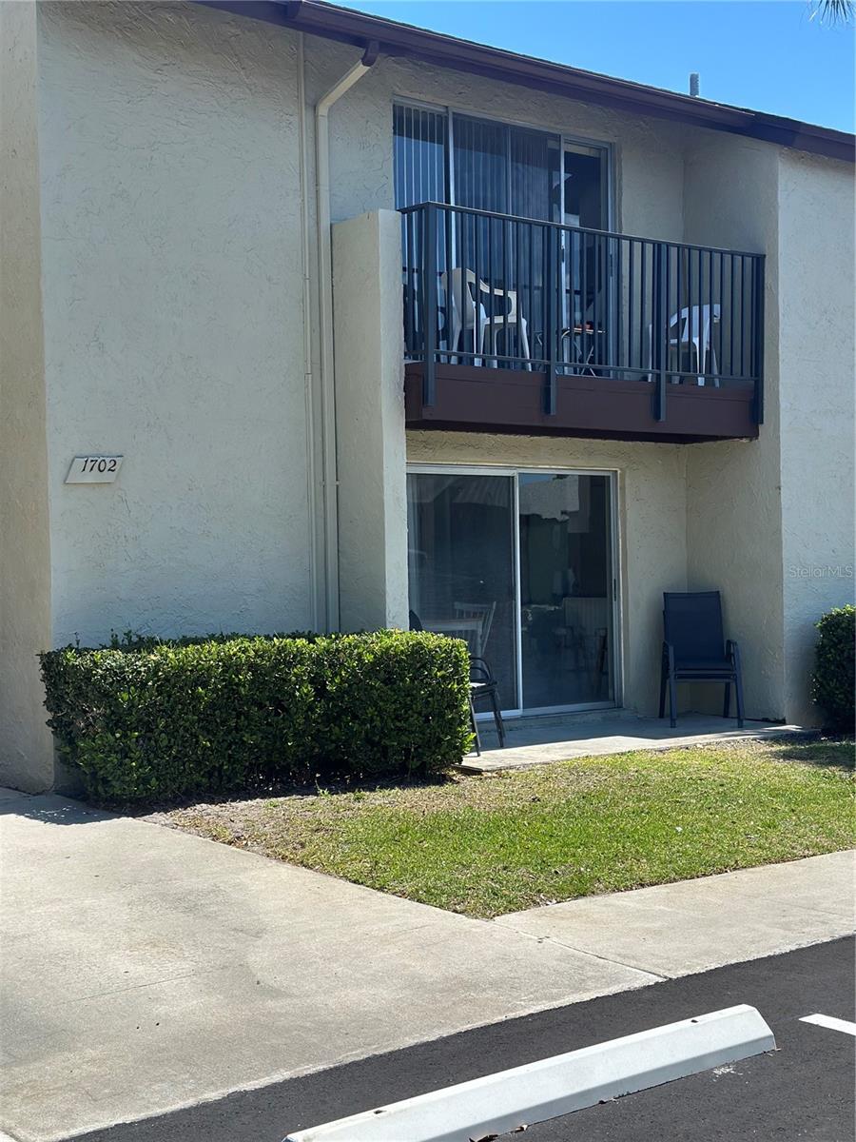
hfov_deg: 30.3
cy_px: 571
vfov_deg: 39.7
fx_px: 1583
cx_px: 428
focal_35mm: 48
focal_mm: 6.86
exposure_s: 1/4367
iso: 100
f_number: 1.78
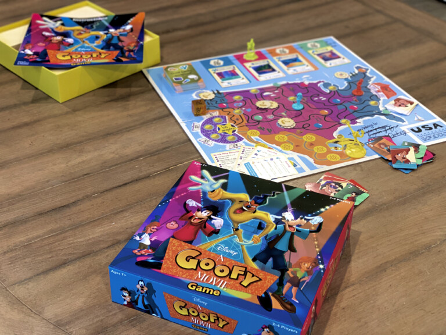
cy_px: 168
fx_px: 670
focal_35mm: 52
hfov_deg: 36.8
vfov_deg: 28.0
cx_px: 223
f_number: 2
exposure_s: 1/81
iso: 250
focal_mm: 6
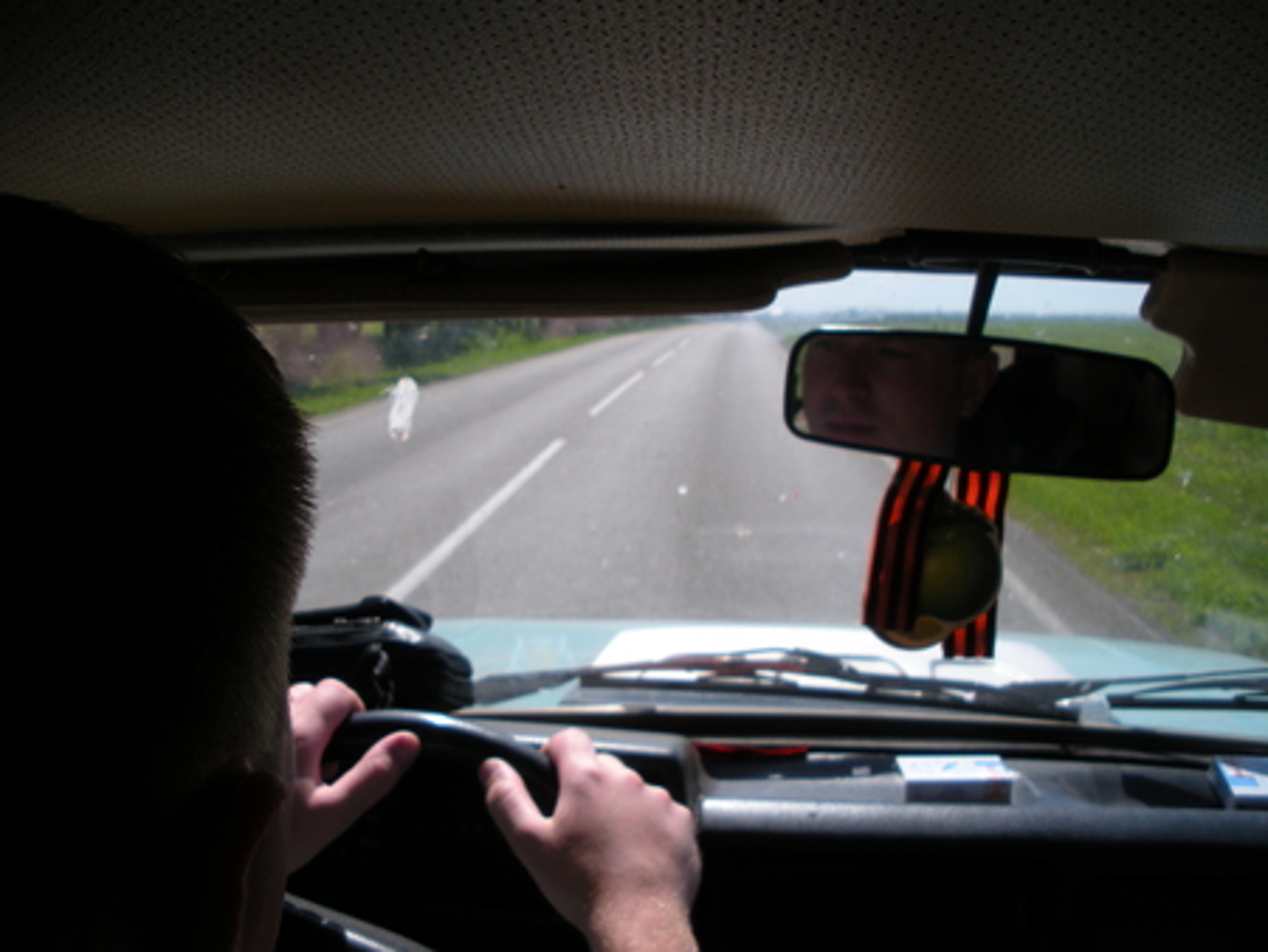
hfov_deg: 51.3
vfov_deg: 39.7
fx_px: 1319
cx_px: 634
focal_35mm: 36
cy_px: 476
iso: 64
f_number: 3.5
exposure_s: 1/697
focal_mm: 6.3
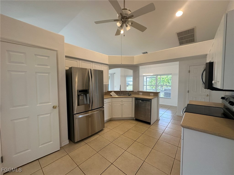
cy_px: 88
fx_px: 95
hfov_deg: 102.1
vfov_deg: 85.7
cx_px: 117
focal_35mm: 14
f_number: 2.2
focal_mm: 2.22
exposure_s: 1/120
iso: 160
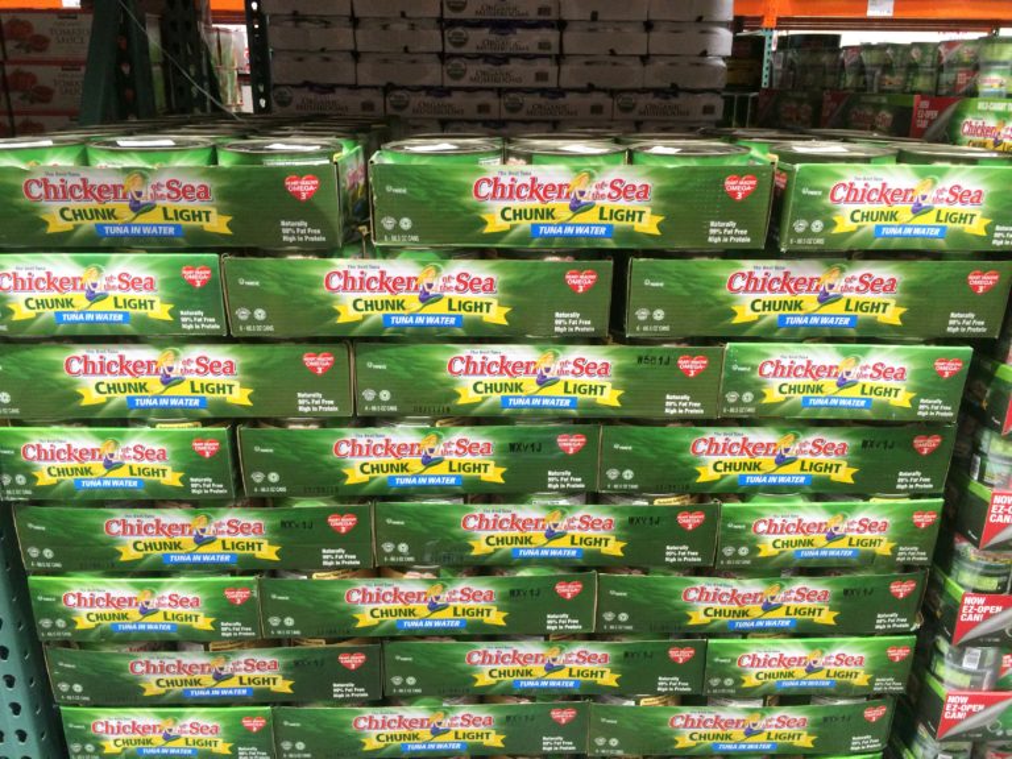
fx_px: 848
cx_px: 506
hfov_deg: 61.7
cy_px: 380
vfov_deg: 48.2
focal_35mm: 29
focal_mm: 4.15
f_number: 2.2
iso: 200
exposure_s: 1/33
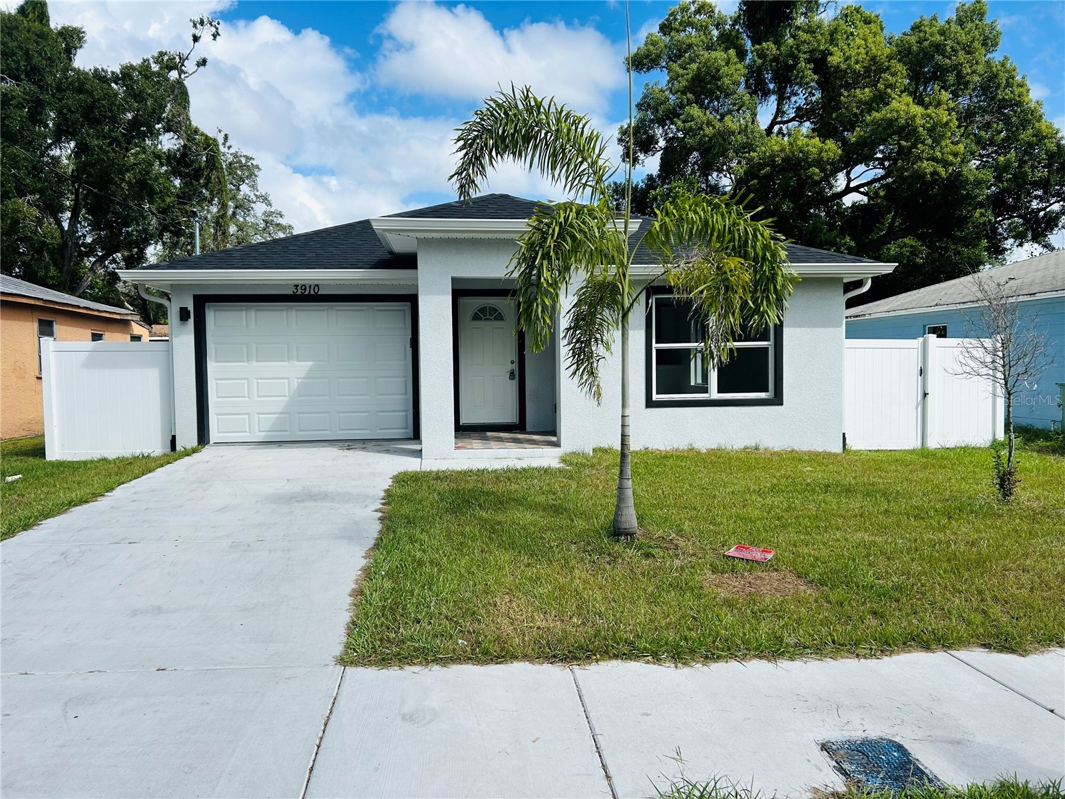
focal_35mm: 26
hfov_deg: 67.3
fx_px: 800
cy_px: 400
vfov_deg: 53.1
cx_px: 532
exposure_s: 1/5587
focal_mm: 5.7
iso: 50
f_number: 1.5
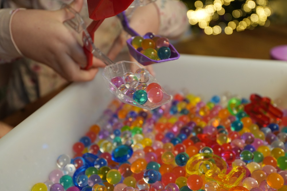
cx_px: 144
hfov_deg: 56.5
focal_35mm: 34
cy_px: 96
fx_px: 267
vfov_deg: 39.4
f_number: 4
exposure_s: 1/60
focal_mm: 33.5
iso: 1250
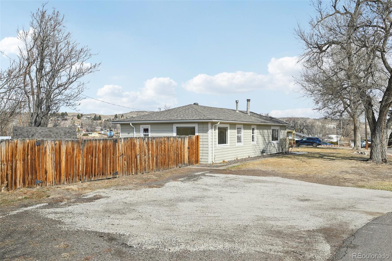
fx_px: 327
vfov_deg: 43.6
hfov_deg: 61.9
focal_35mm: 30
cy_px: 130
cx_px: 196
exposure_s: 1/160
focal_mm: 30
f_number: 11
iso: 64
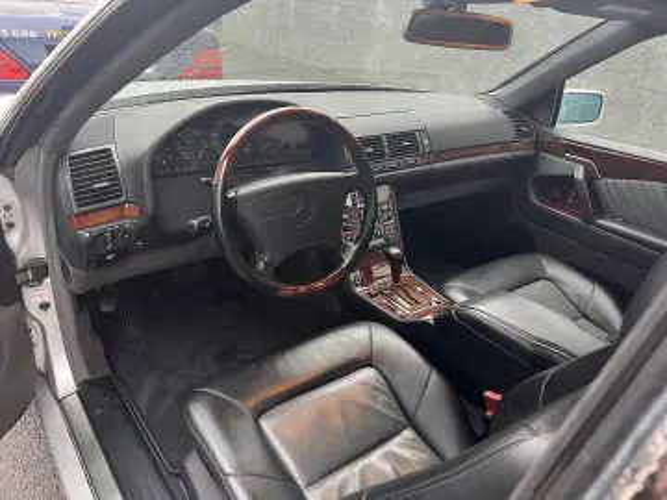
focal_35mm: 26
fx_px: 501
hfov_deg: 67.3
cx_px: 334
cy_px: 250
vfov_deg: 53.1
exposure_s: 1/60
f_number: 1.5
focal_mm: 5.7
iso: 200
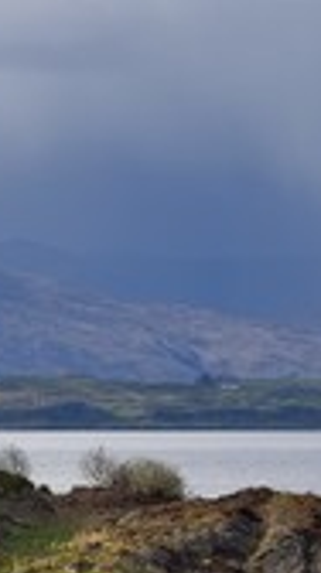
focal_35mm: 485
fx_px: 7369
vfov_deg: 4.5
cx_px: -44
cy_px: 474
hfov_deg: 2.5
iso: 200
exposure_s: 1/320
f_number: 9
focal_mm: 185
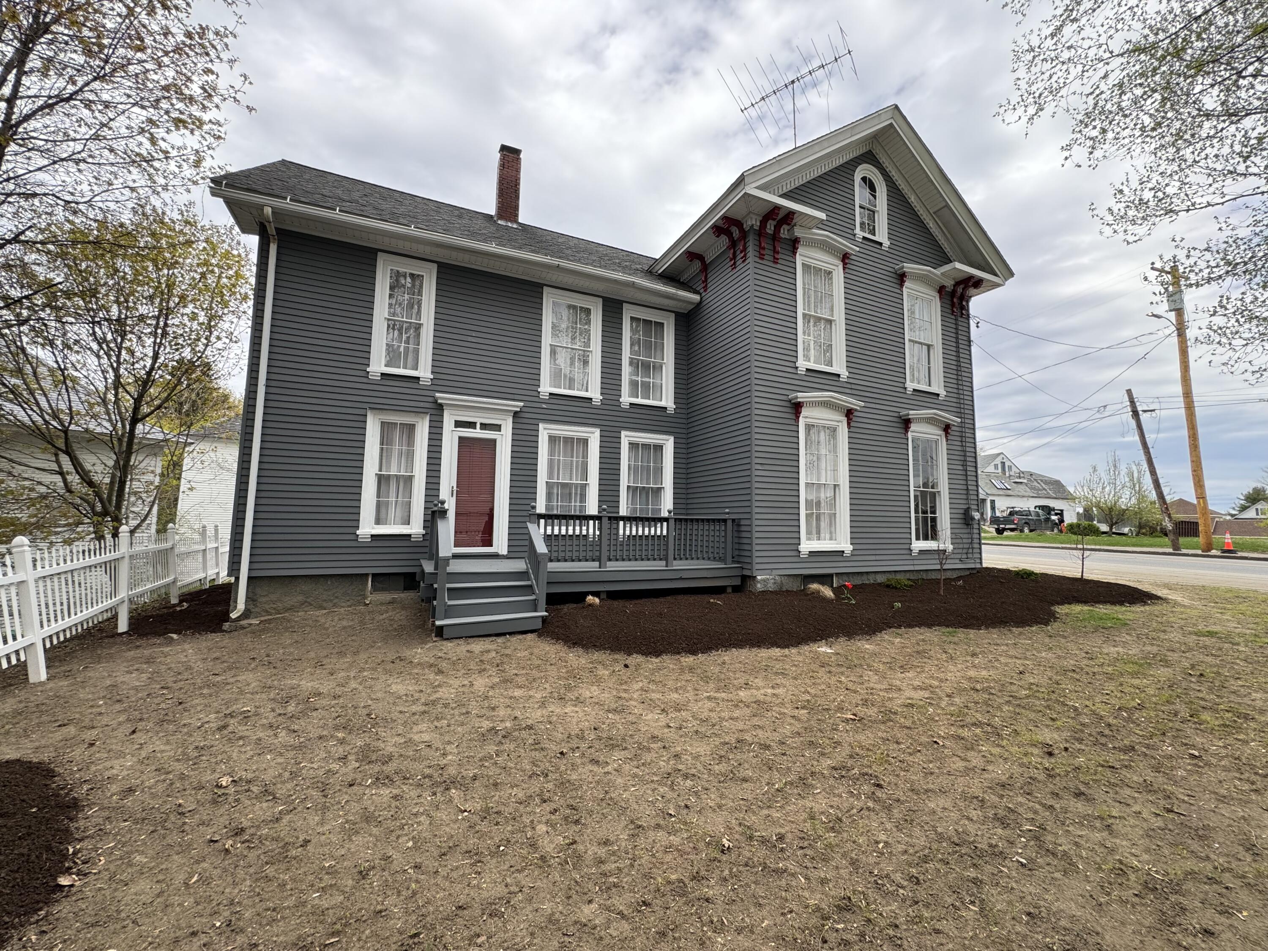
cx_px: 634
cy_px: 476
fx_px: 513
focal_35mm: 14
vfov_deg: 85.7
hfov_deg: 102.1
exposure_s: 1/291
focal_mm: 2.22
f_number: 2.2
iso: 40
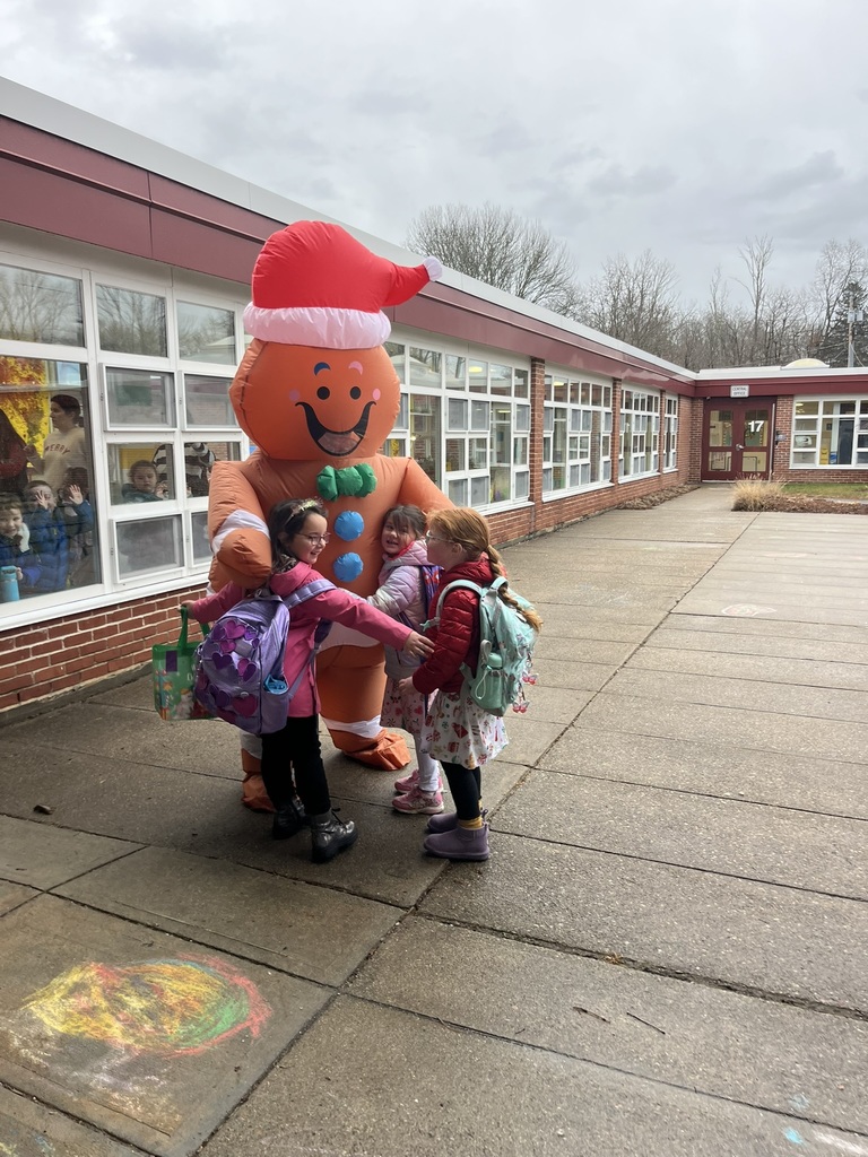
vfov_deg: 67.3
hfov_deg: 53.1
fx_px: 869
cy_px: 578
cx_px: 434
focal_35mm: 26
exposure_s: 1/124
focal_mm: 5.1
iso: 40
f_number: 1.6
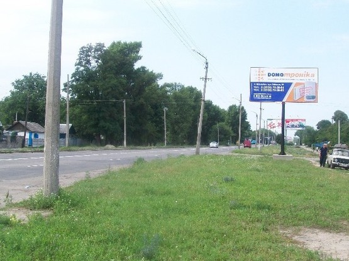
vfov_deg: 39.6
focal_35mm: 36
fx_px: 363
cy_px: 130
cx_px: 174
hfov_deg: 51.4
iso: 64
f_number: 2.7
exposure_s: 1/640
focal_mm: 6
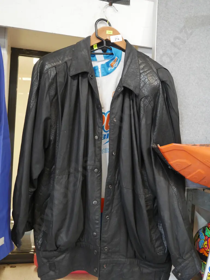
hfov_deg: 37.8
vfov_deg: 49.0
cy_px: 140
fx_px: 307
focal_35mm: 38
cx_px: 105
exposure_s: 1/60
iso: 2000
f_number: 4.5
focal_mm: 19
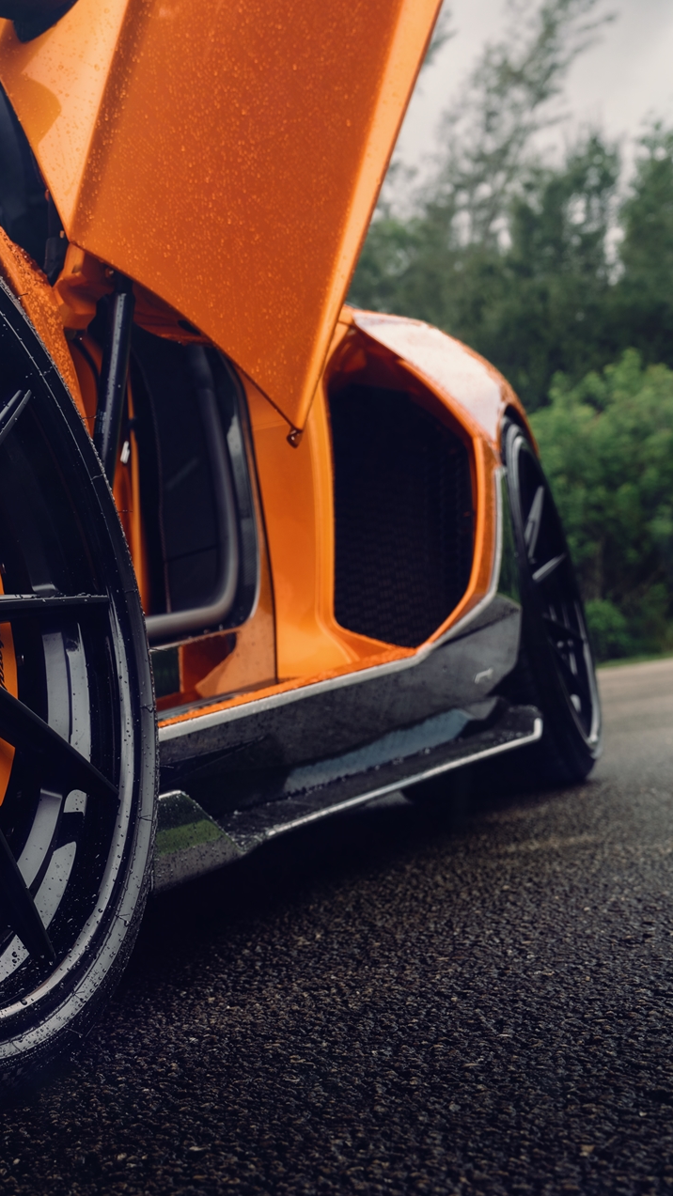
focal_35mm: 60
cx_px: -126
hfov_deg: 19.0
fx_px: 1904
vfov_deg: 34.9
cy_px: 599
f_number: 6.3
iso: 250
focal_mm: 38
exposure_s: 1/250
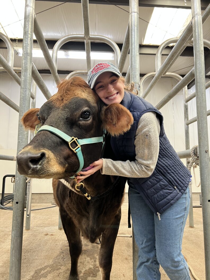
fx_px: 210
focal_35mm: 26
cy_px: 140
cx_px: 105
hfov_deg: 53.1
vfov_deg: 67.3
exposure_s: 1/60
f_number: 1.5
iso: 100
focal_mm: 5.7
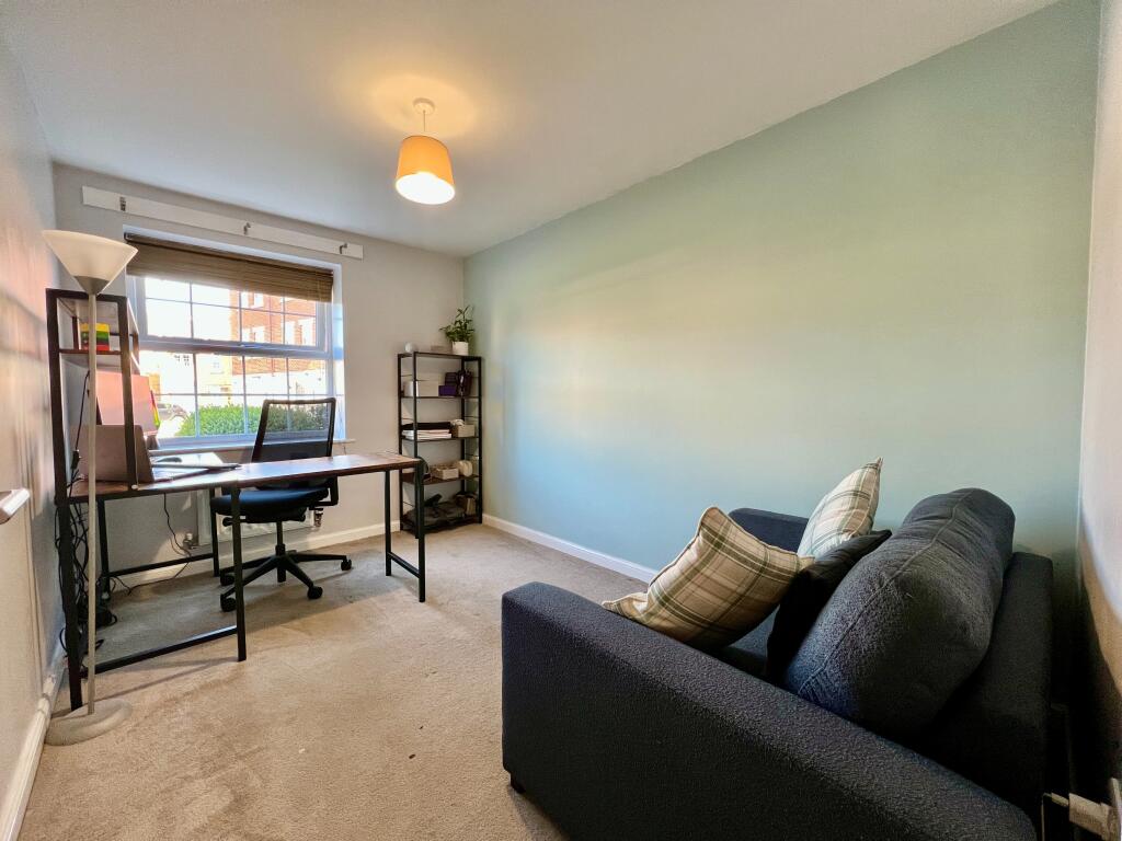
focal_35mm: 13
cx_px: 561
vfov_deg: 89.9
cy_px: 420
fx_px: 421
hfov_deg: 106.2
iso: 250
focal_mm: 1.57
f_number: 1.8
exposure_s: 1/100
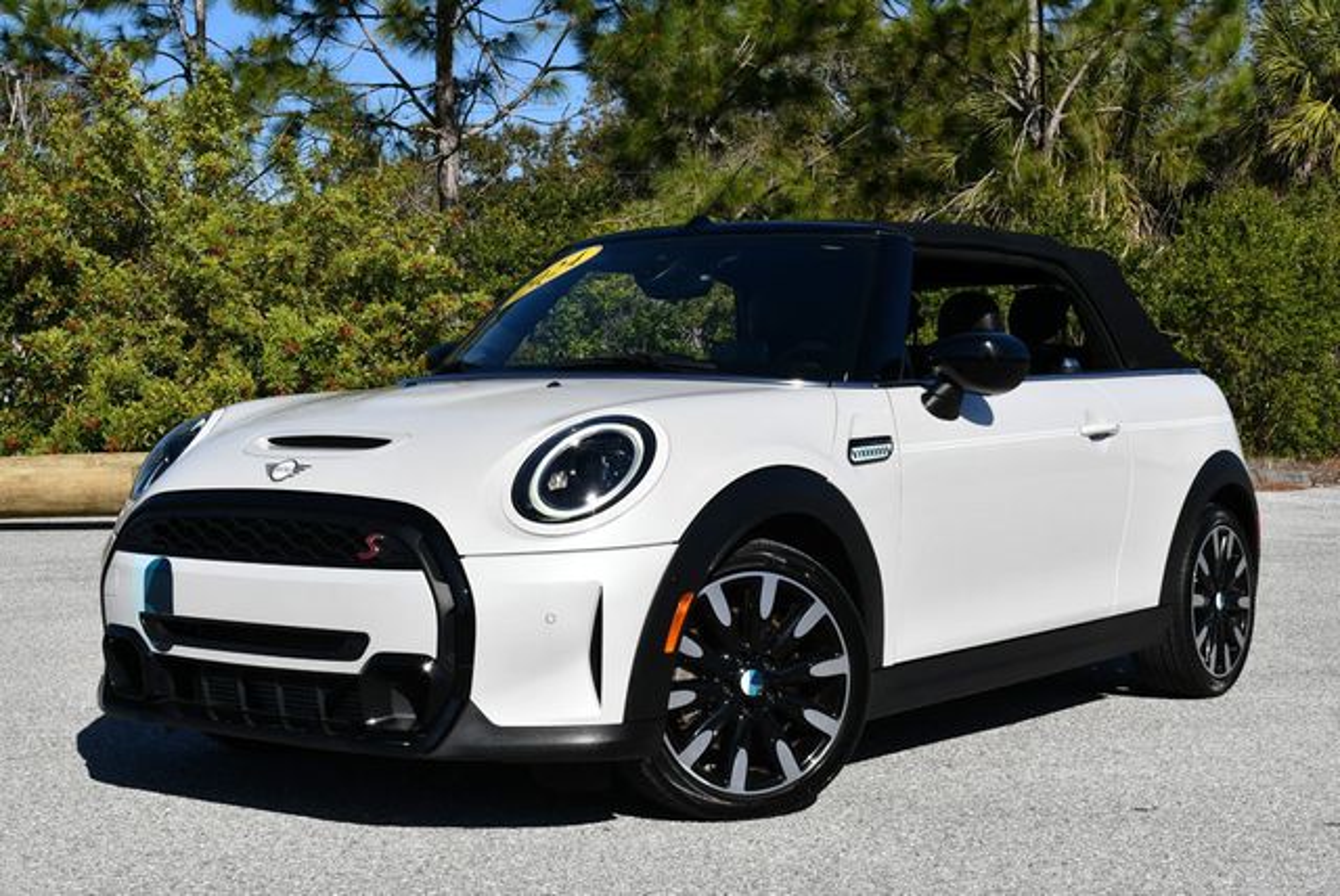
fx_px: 2086
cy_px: 448
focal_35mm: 56
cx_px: 670
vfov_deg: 24.2
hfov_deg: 35.6
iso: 100
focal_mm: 28
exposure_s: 1/400
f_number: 10
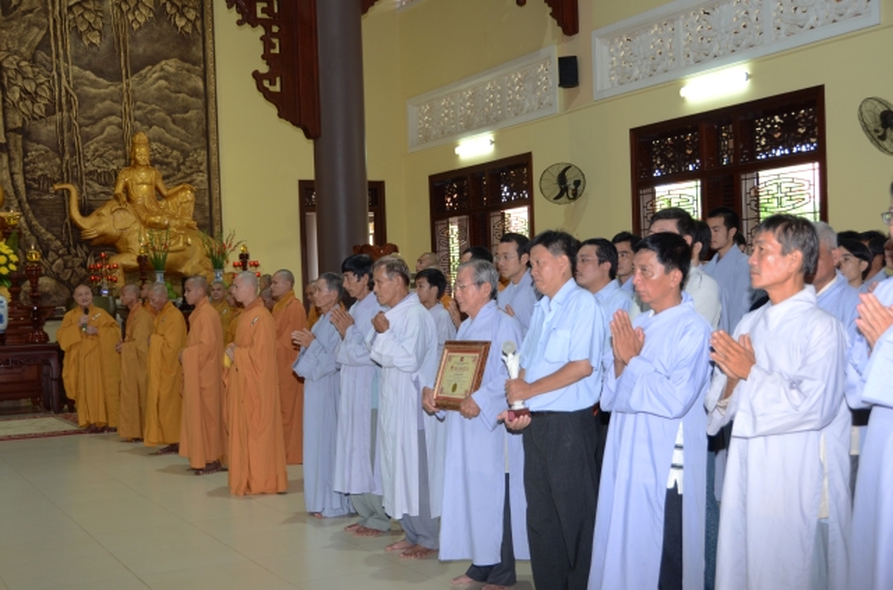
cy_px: 295
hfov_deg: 45.1
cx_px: 446
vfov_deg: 30.7
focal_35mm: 44
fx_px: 1076
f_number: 4
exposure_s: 1/60
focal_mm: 29
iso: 400
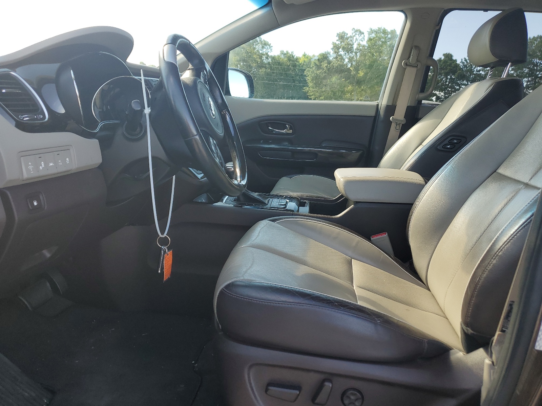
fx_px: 407
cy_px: 203
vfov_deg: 53.1
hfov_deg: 67.3
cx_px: 271
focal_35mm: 26
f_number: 1.5
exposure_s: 1/278
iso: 50
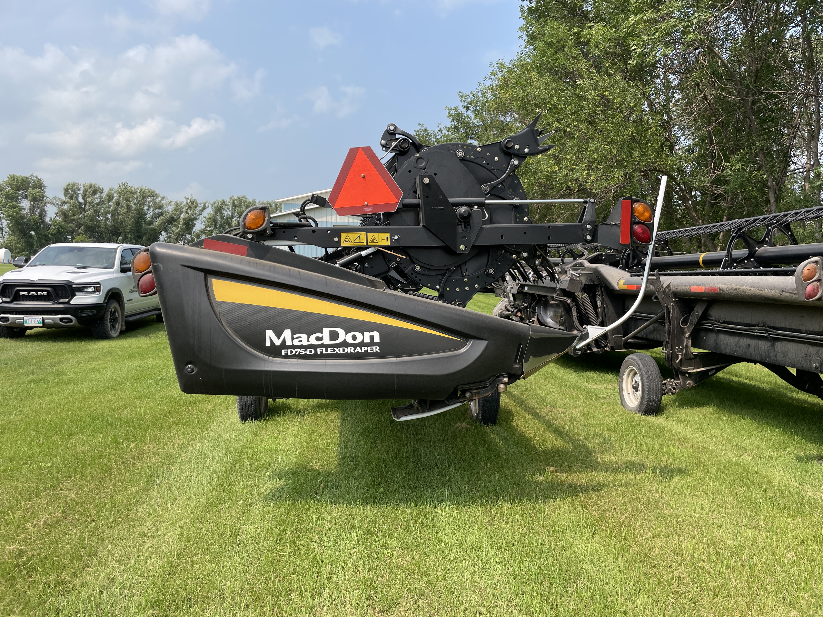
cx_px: 412
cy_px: 308
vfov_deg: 53.1
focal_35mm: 26
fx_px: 618
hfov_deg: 67.3
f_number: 1.6
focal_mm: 4.2
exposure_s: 1/2564
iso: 32
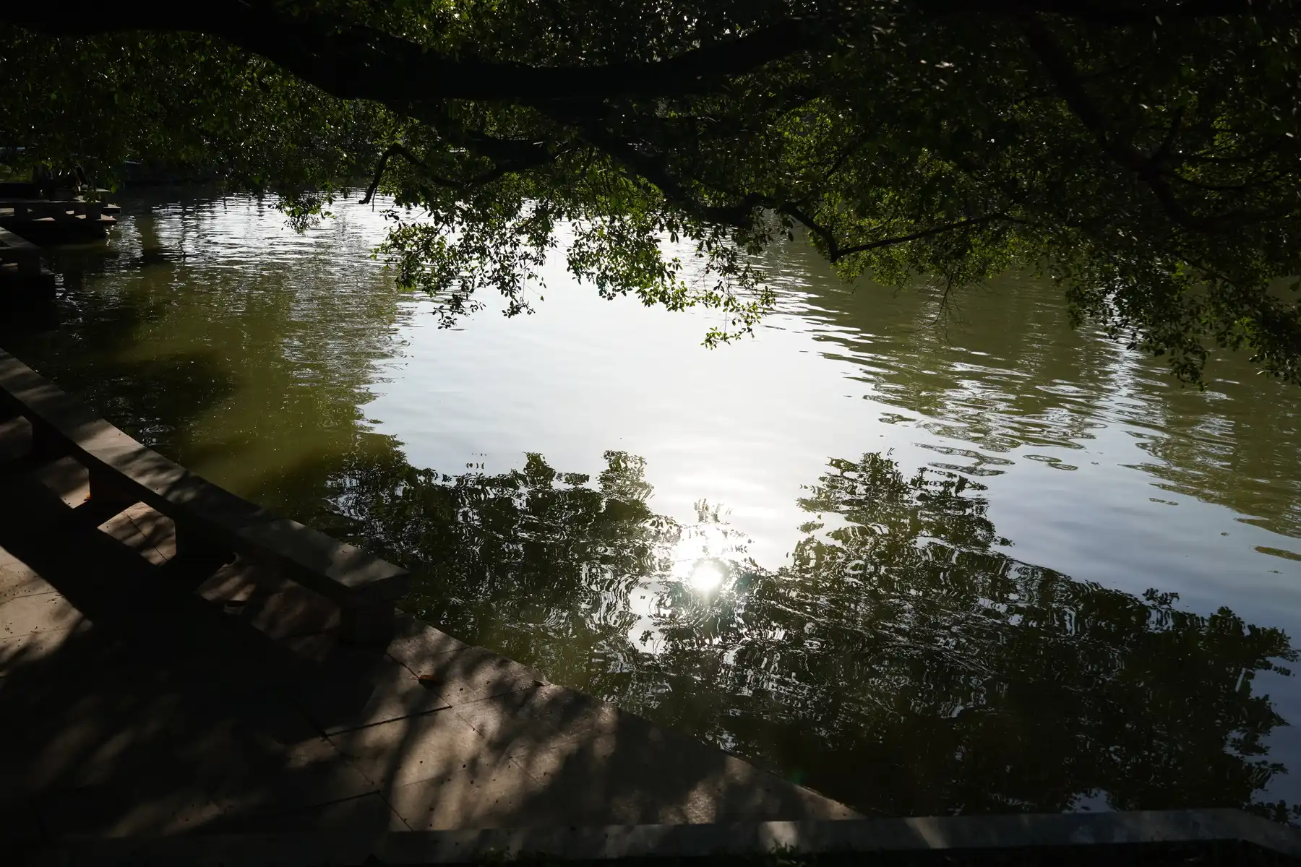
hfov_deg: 52.2
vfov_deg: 36.2
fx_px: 1328
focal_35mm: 37
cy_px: 434
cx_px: 650
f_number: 2.8
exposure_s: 1/2000
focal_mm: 24.5
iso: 100
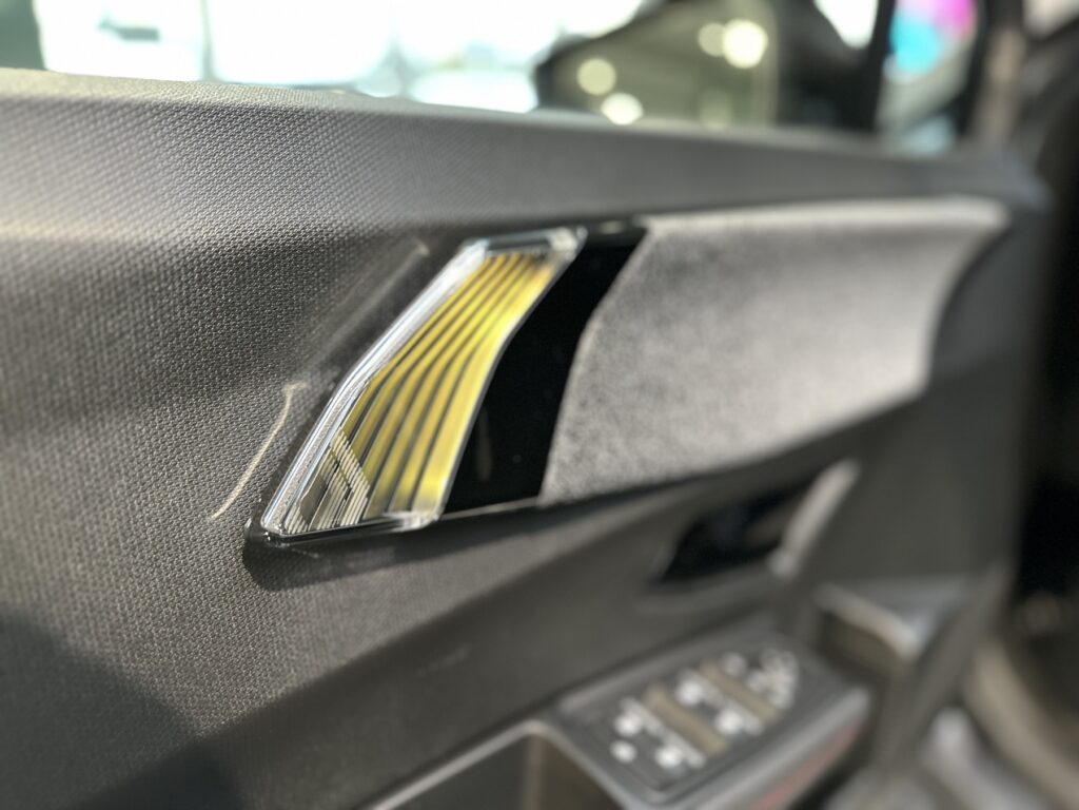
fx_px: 748
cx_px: 540
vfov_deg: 56.8
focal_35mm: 24
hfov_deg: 71.6
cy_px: 405
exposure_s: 1/52
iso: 500
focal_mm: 6.86
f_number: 1.78
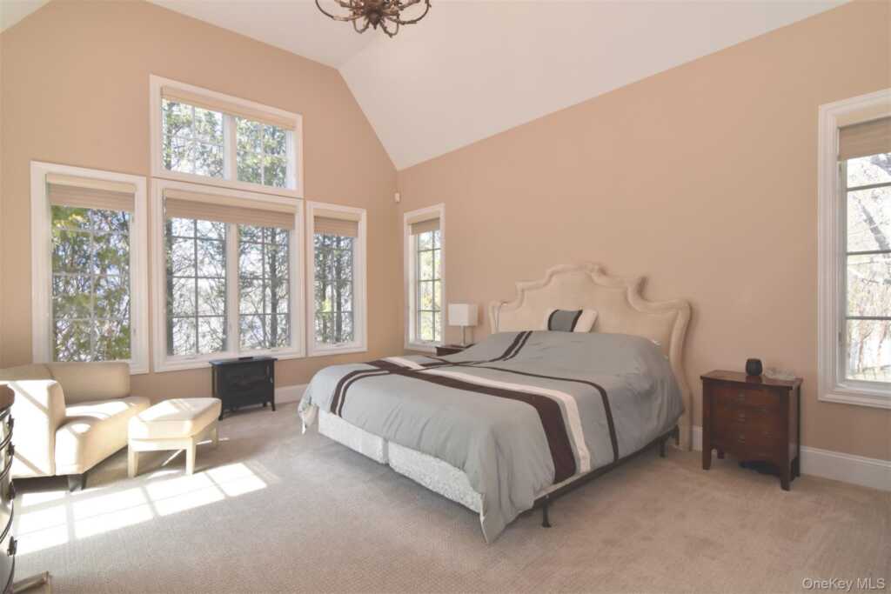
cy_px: 297
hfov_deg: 95.0
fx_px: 408
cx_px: 446
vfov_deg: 72.1
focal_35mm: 16
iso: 640
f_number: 11
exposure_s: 1/30
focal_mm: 11
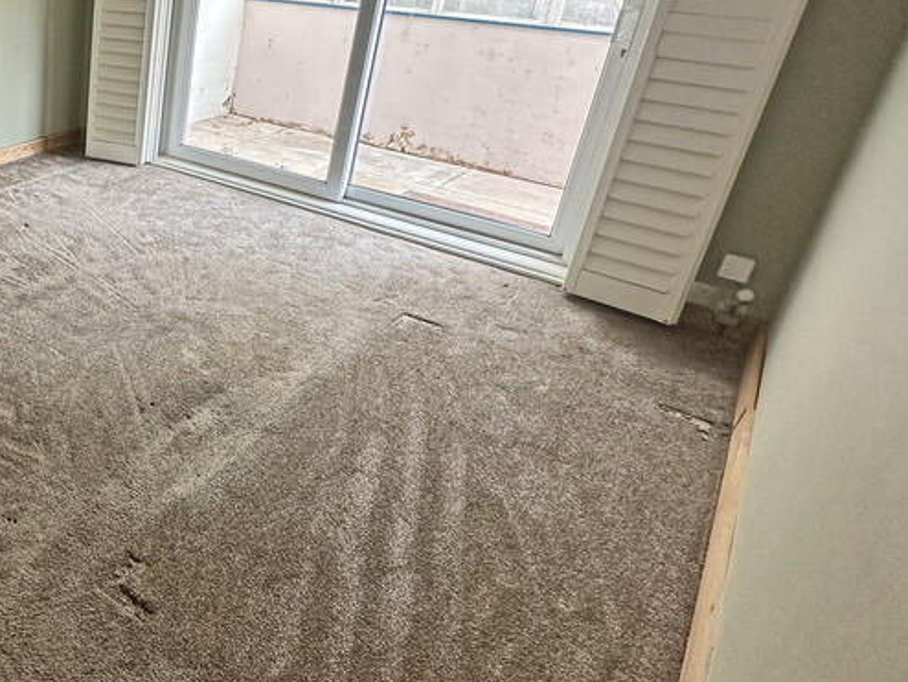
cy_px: 221
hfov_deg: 50.8
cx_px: 18
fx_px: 761
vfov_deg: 47.4
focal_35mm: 29
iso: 125
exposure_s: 1/99
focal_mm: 2.22
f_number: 2.2
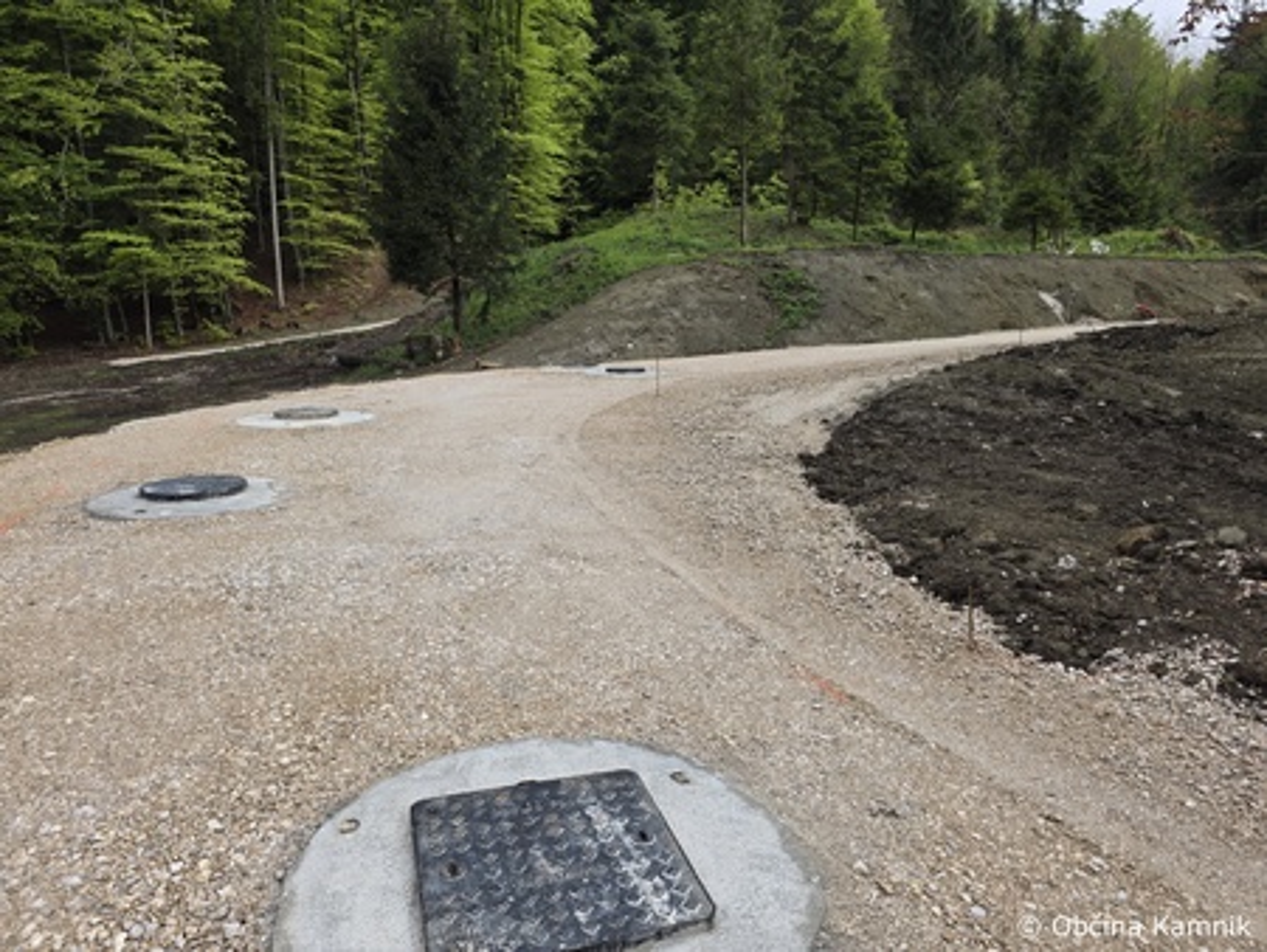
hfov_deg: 73.9
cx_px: 634
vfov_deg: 58.9
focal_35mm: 23
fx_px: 842
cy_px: 476
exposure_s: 1/2929
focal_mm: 6.3
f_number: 1.7
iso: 80
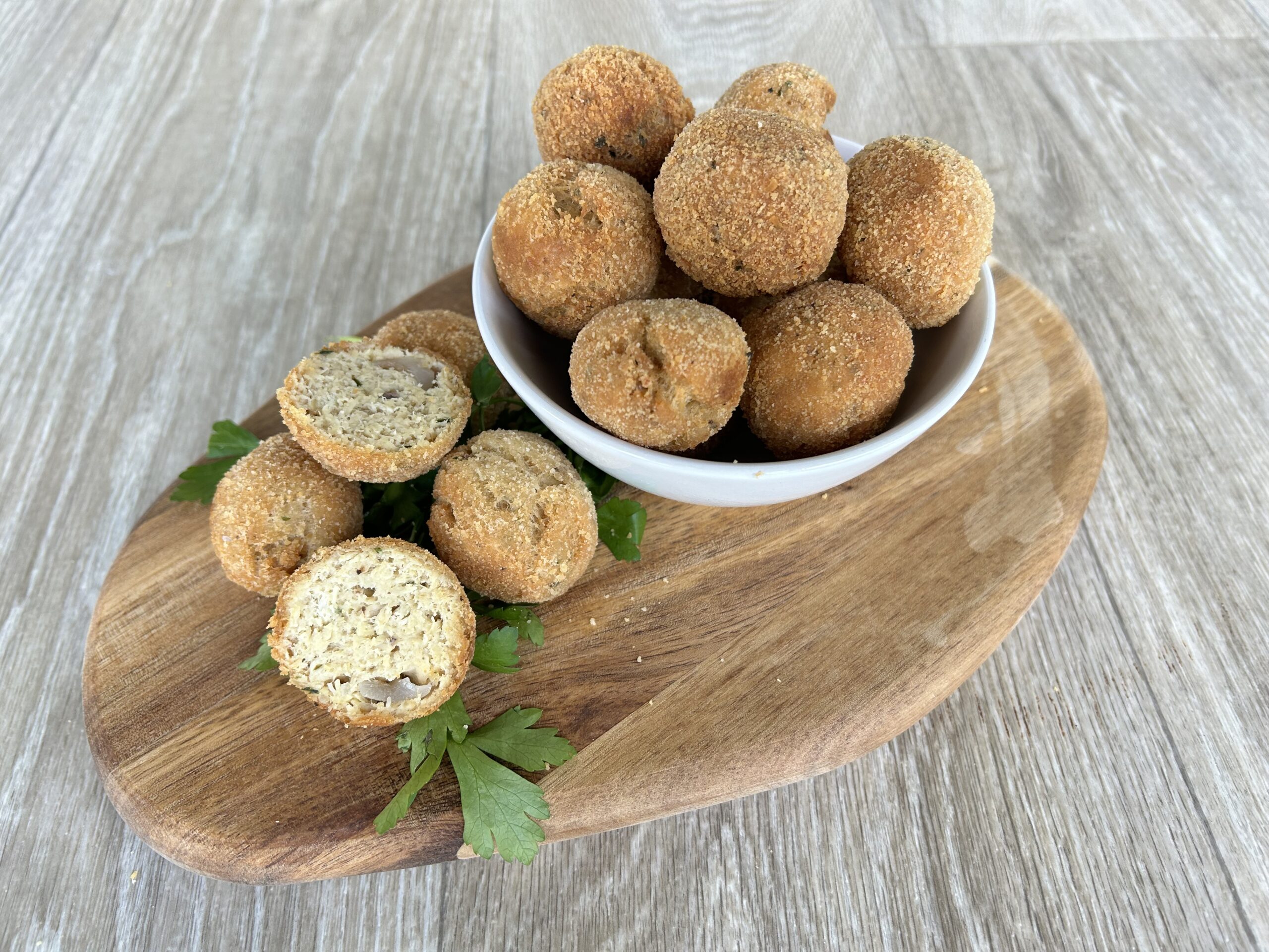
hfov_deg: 67.3
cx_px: 634
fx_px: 953
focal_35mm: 26
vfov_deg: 53.1
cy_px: 476
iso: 80
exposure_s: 1/121
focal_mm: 5.7
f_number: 1.5
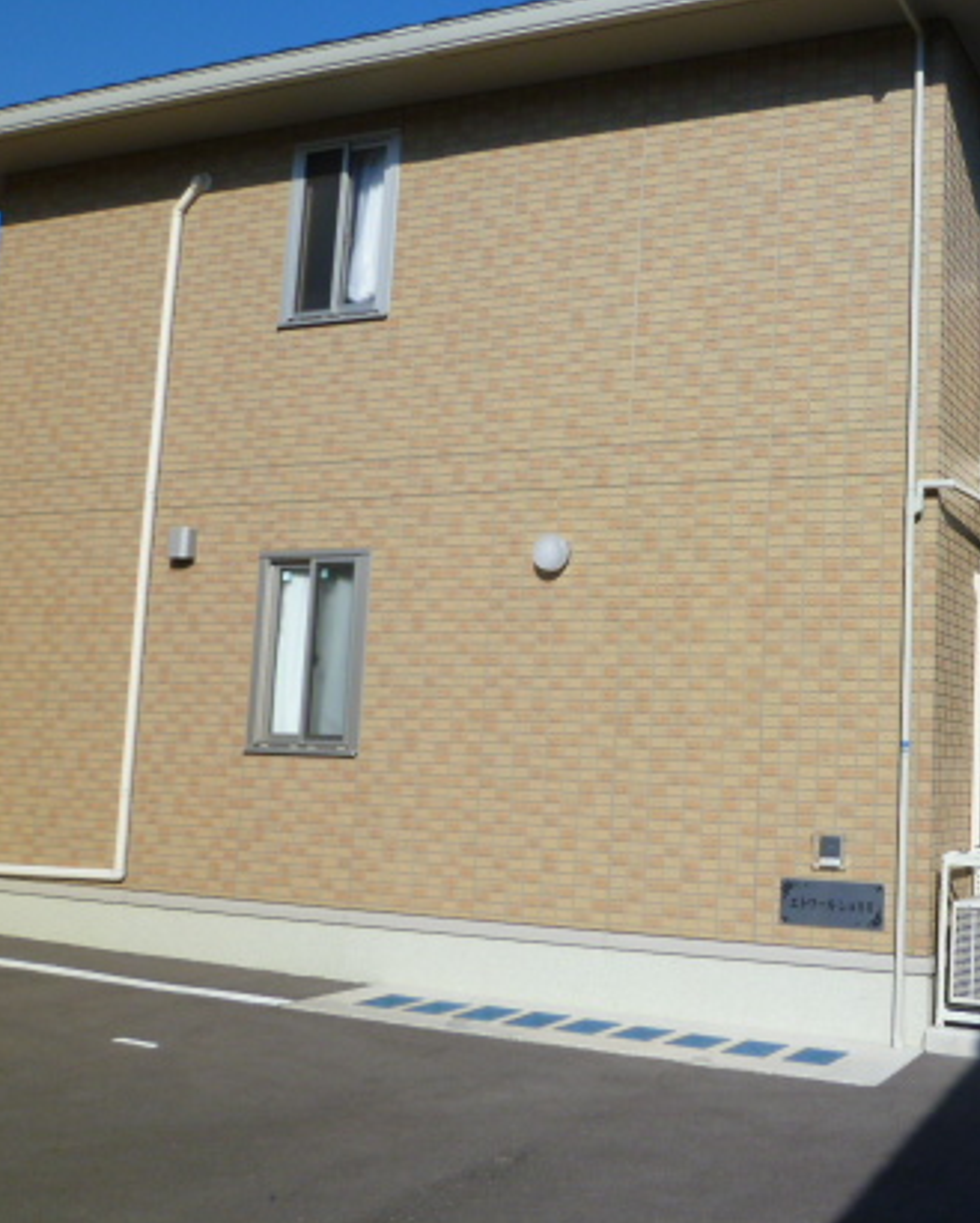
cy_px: 589
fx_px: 1377
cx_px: 795
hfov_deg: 37.6
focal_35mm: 38
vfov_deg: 47.9
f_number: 5.6
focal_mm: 4.5
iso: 80
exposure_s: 1/400
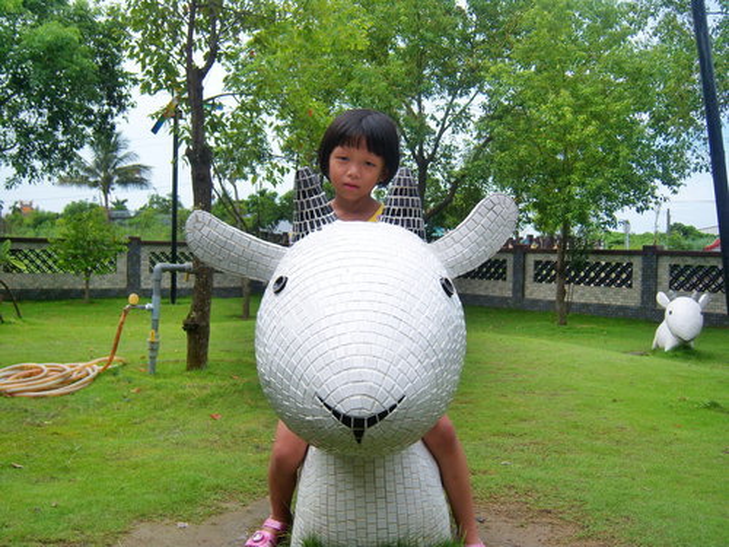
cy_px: 274
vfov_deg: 39.7
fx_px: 758
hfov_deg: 51.4
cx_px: 364
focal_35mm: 36
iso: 80
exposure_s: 1/640
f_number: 2.8
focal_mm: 7.5
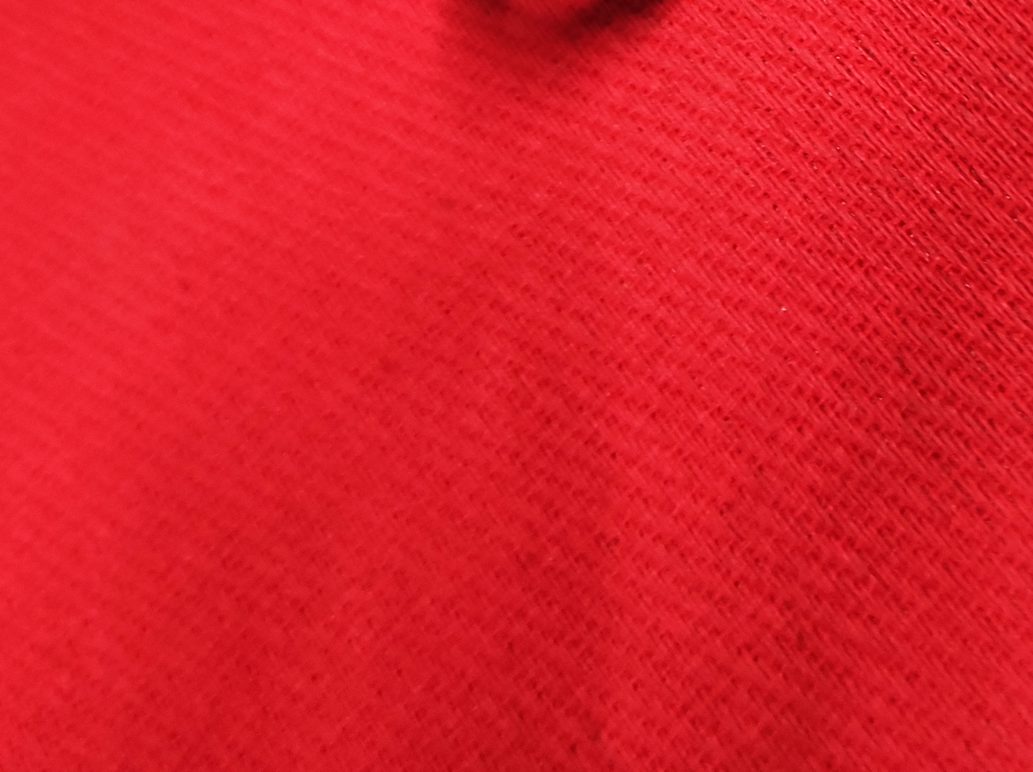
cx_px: 1120
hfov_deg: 27.5
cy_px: -62
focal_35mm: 65
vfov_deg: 21.5
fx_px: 1938
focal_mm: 5.43
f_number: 1.89
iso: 671
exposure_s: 1/33
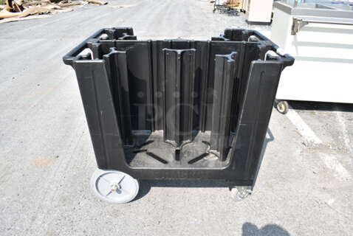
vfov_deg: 48.1
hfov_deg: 67.3
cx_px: 176
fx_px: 265
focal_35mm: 27
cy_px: 118
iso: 100
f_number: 8
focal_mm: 18
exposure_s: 1/125
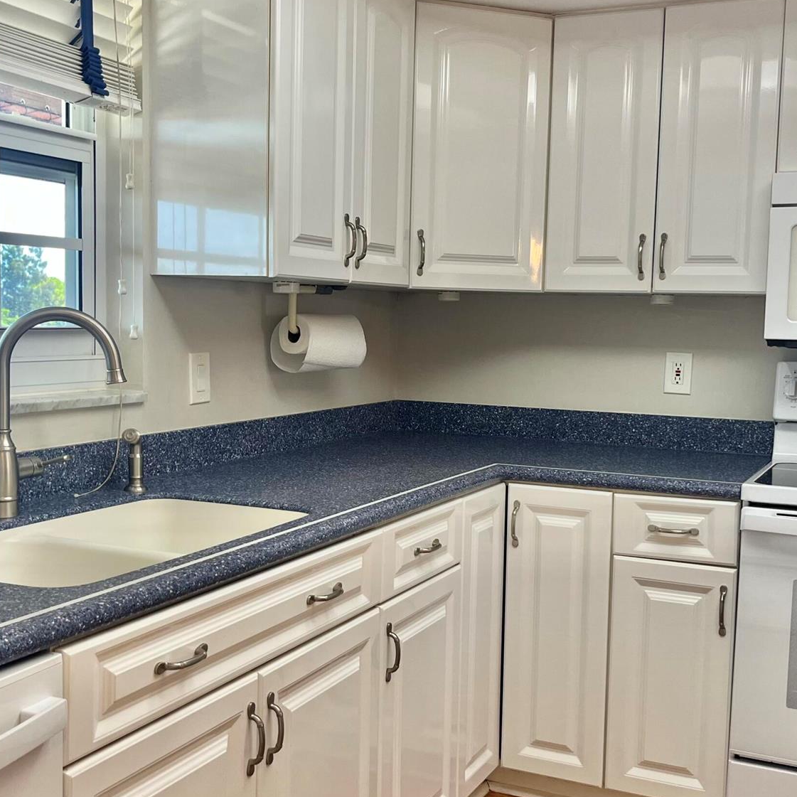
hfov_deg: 40.0
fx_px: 1094
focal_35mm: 42
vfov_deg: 40.0
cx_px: 415
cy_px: 424
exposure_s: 1/120
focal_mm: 5.1
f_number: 1.6
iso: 125
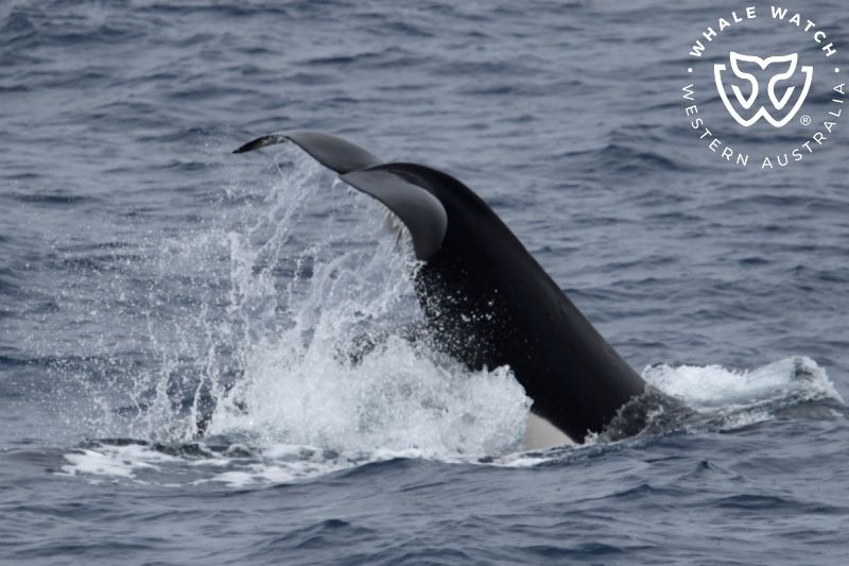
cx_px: 424
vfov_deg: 2.7
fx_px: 11788
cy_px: 283
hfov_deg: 4.1
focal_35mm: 500
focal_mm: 500
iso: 900
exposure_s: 1/8000
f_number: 6.3
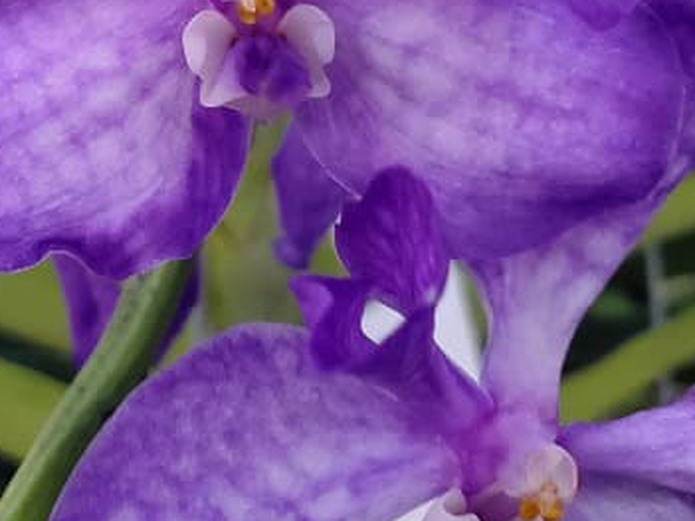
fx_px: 1264
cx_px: 178
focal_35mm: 63
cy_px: -92
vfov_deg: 21.7
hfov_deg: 30.3
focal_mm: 4.3
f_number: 2.4
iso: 200
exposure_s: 1/60
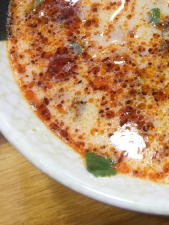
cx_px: 192
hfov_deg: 17.9
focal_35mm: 79
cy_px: 6
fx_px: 514
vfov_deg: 23.8
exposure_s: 1/33
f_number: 2.2
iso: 32
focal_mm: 4.15
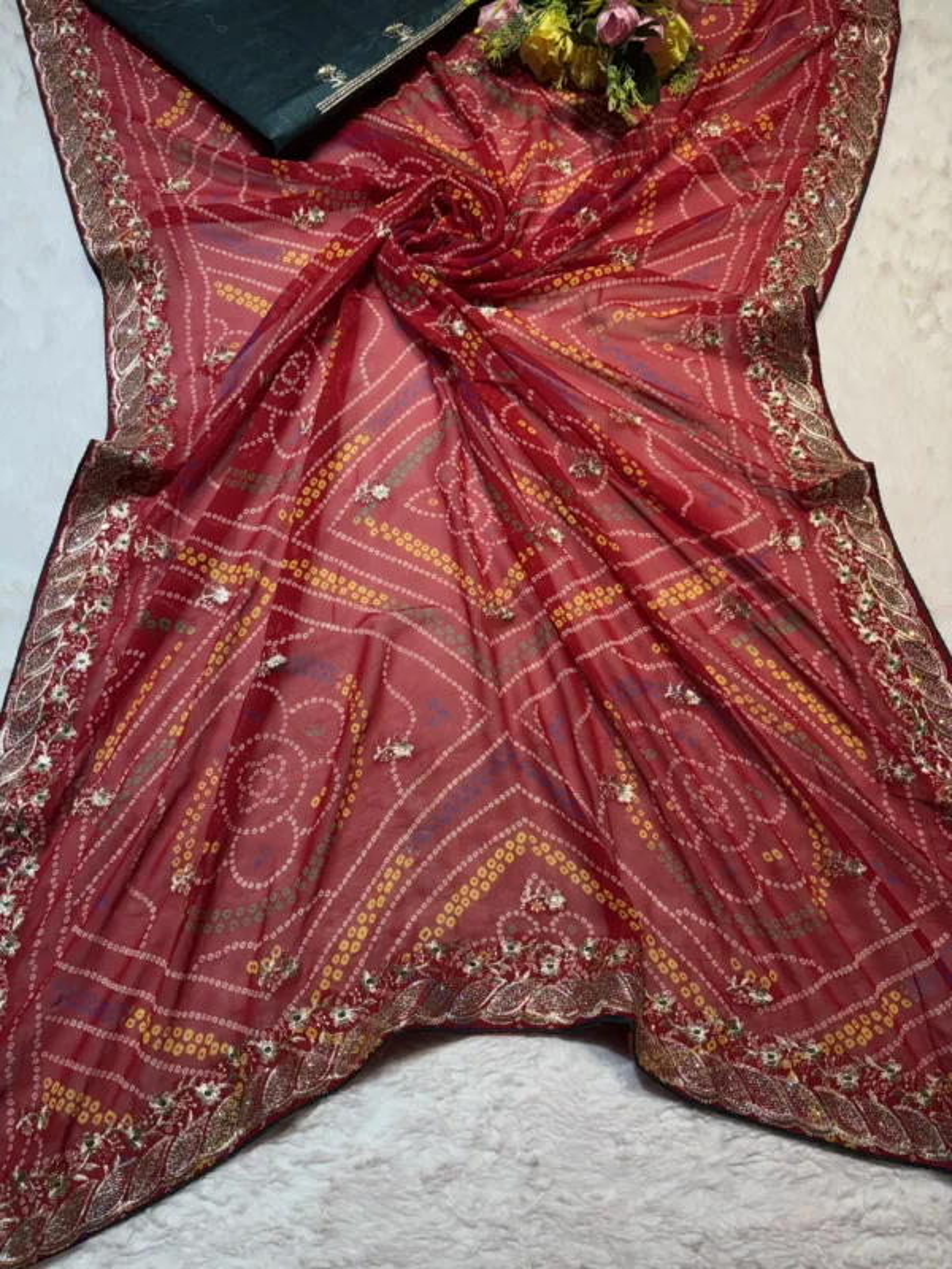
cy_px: 634
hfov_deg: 53.1
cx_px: 476
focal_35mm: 26
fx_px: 953
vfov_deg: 67.3
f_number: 1.6
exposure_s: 1/100
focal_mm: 5.96
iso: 50
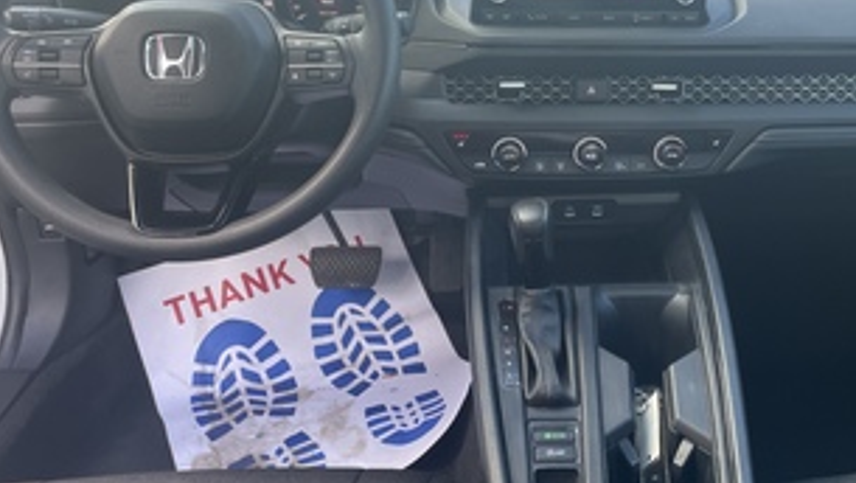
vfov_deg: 30.2
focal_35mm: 39
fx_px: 886
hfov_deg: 50.5
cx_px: 578
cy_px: 147
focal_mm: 4.2
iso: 50
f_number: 1.6
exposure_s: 1/121
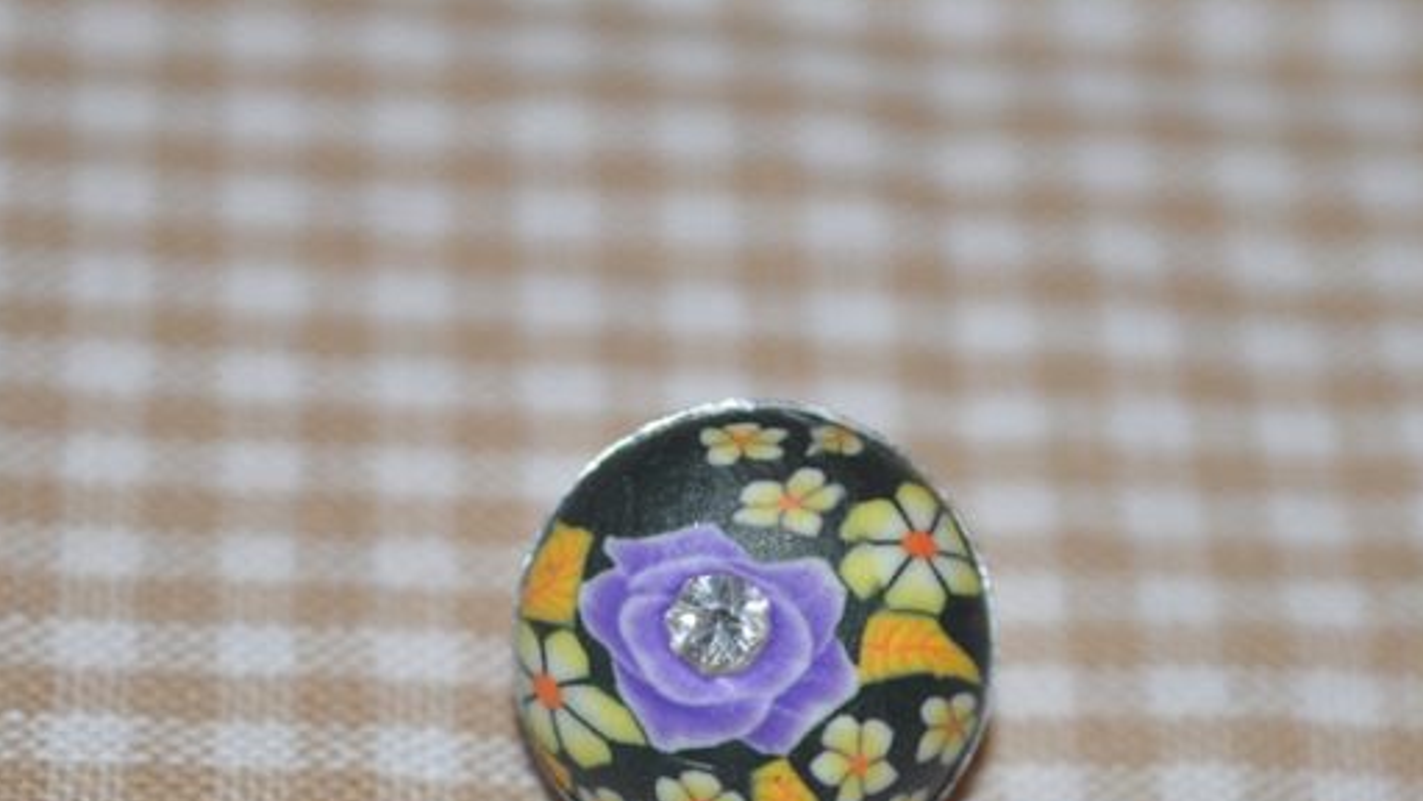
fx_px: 5087
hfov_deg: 15.9
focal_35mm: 135
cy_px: 691
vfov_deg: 9.0
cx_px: 734
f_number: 5.6
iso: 200
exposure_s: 1/60
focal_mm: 55
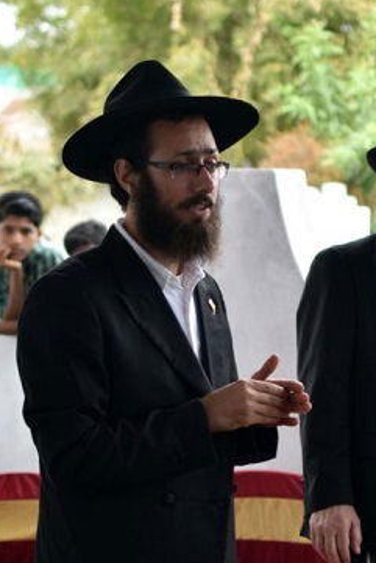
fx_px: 1707
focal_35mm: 109
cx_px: 254
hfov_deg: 12.6
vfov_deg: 18.7
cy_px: 340
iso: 250
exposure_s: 1/250
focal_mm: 35
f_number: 2
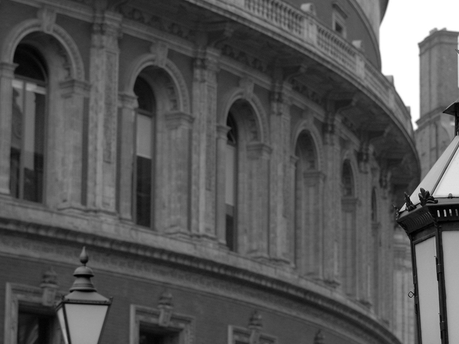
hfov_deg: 12.8
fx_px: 2042
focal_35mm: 154
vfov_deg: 9.6
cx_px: 269
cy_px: 224
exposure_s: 1/200
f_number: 7.1
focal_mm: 70
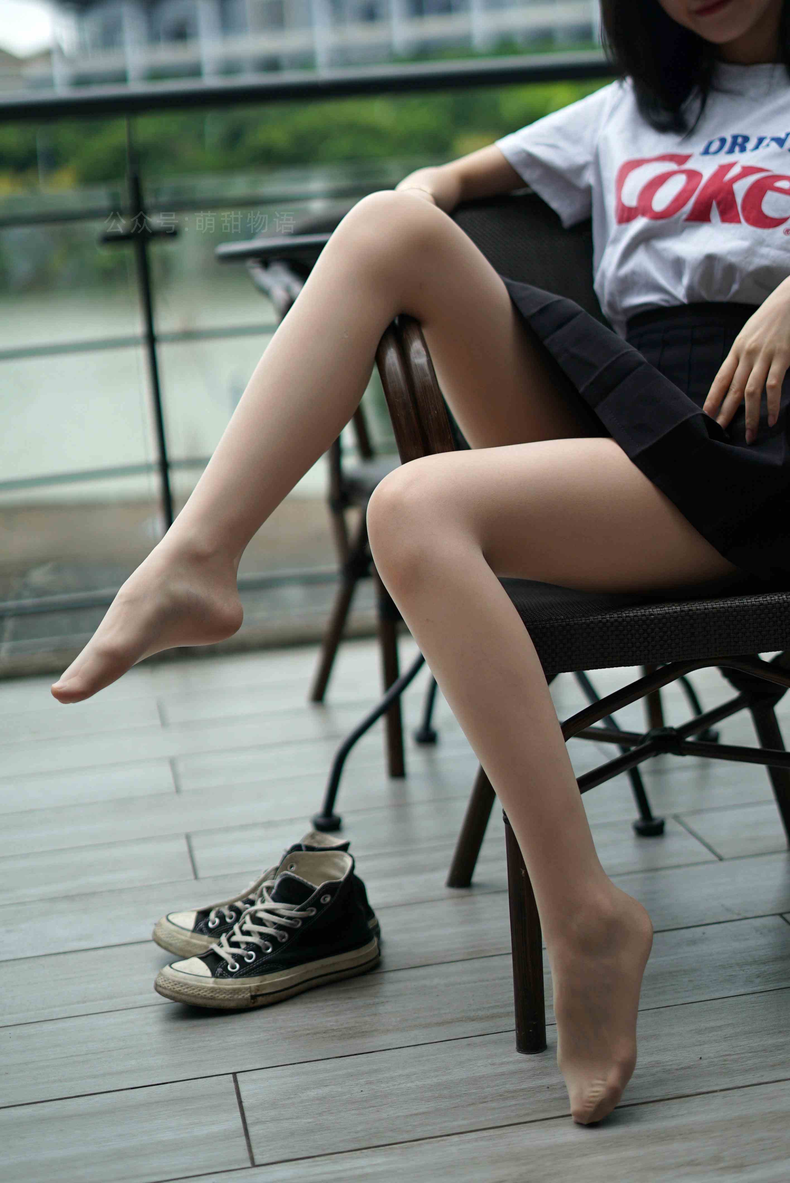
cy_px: 592
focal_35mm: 50
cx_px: 395
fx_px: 1644
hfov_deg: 27.0
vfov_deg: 39.6
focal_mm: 50
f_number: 1.8
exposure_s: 1/3200
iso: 200
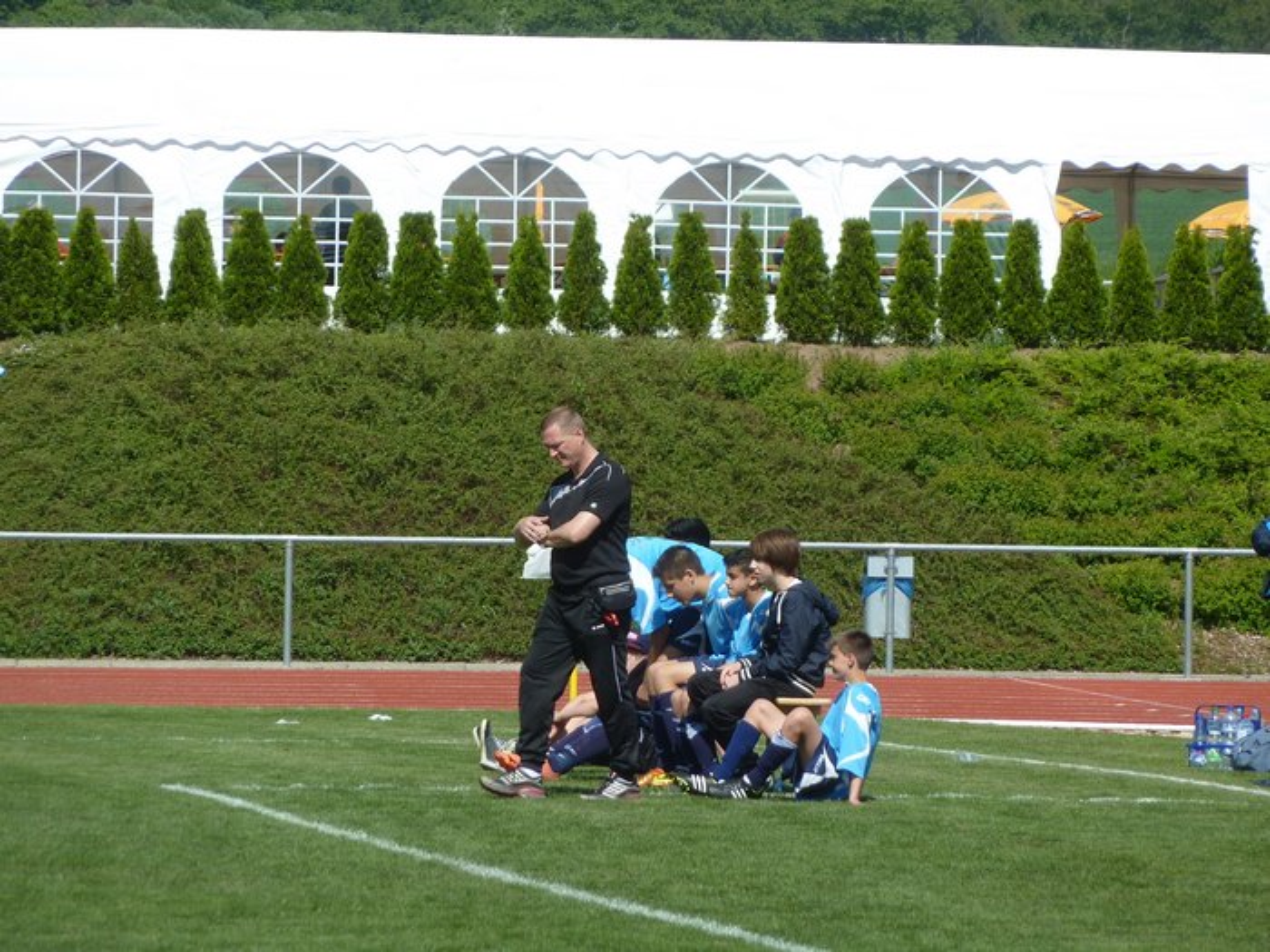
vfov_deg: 5.0
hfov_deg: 6.6
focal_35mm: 300
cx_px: 635
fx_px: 11006
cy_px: 476
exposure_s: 1/400
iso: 80
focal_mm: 49.2
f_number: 4.9
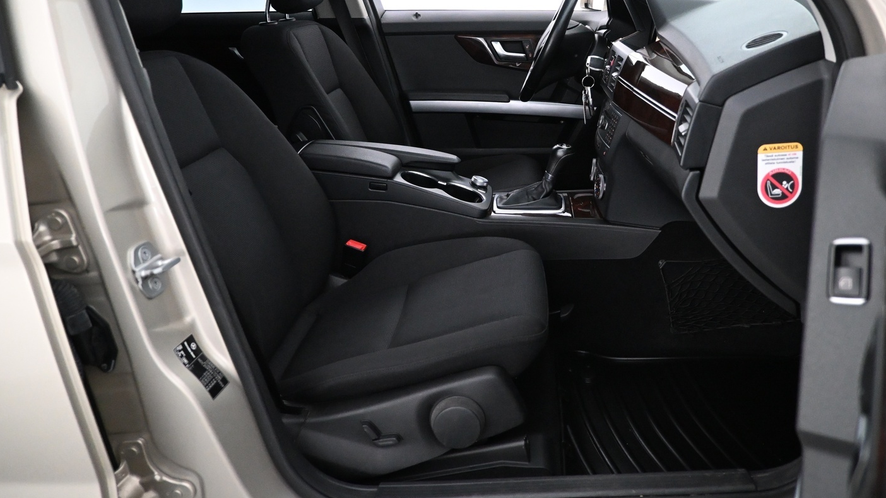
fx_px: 681
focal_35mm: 29
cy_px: 174
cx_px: 509
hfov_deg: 65.7
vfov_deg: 39.8
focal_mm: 16
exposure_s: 1/50
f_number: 3.5
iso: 4000
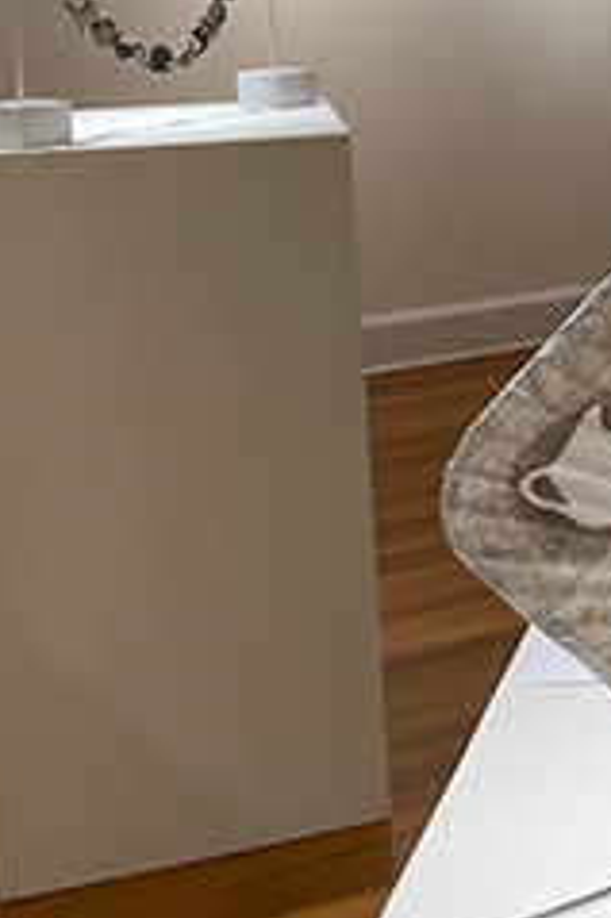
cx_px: 1022
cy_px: 154
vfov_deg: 28.9
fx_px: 1734
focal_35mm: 68
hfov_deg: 17.2
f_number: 1.6
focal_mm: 4.2
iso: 50
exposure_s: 1/120
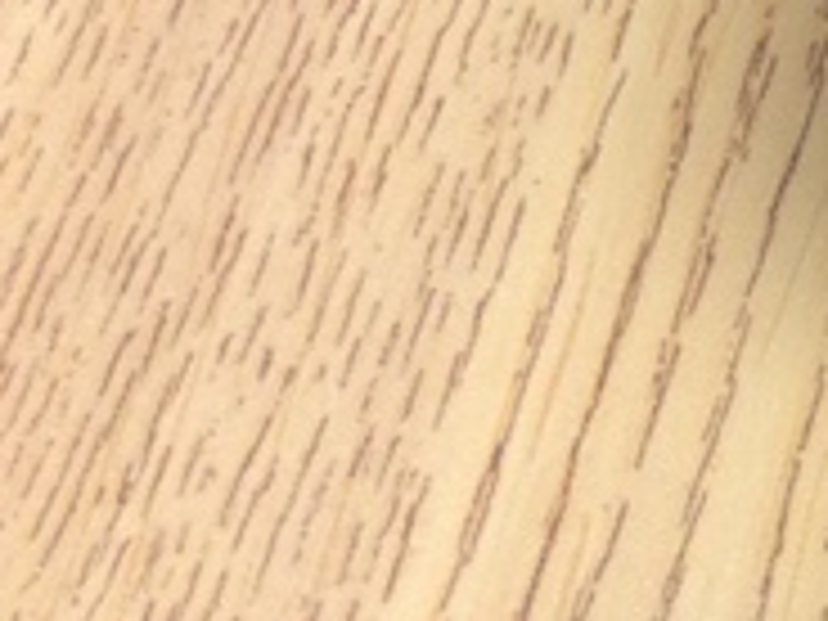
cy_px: 40
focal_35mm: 111
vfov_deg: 13.2
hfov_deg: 15.6
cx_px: 1422
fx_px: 2655
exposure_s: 1/24
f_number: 2.4
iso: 80
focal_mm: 3.3
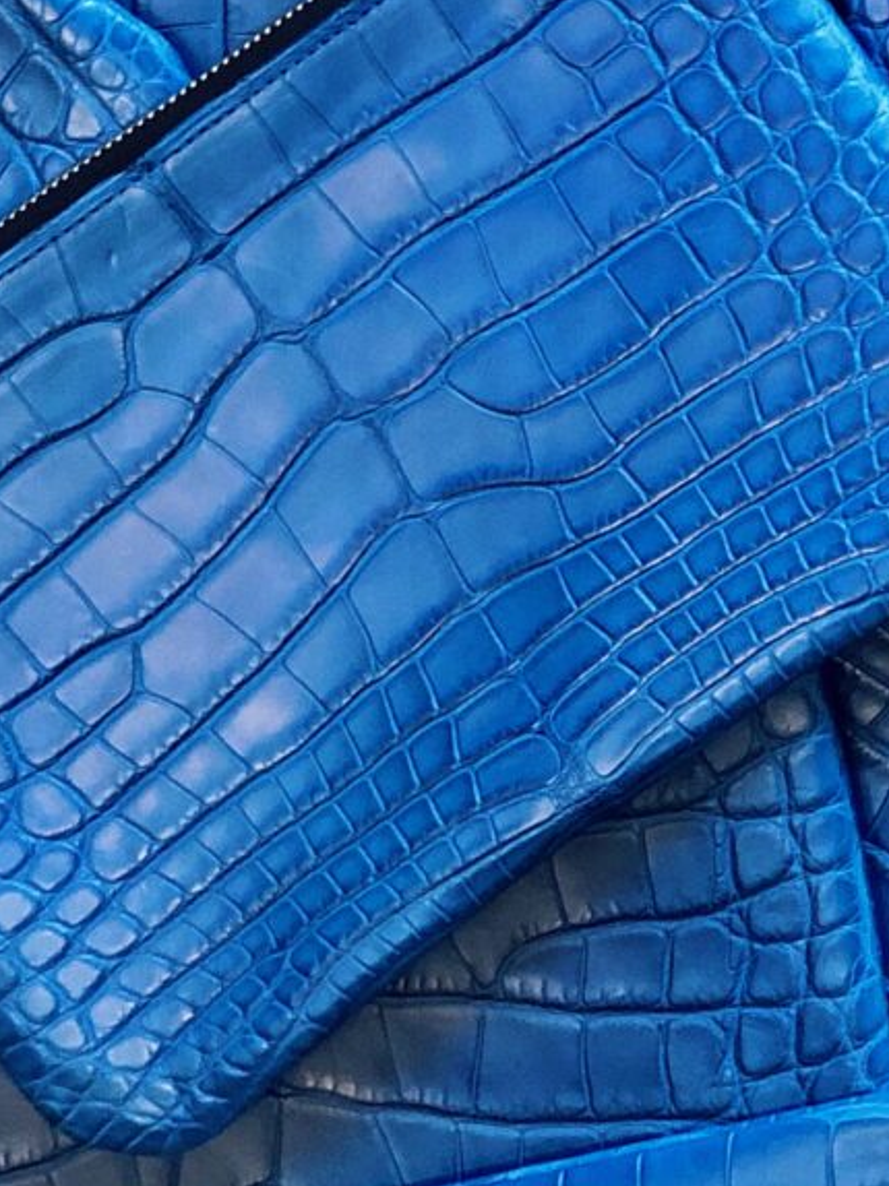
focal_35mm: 174
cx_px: 1269
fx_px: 5963
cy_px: -169
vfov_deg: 11.2
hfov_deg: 8.4
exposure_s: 1/30
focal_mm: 6
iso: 125
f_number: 2.4
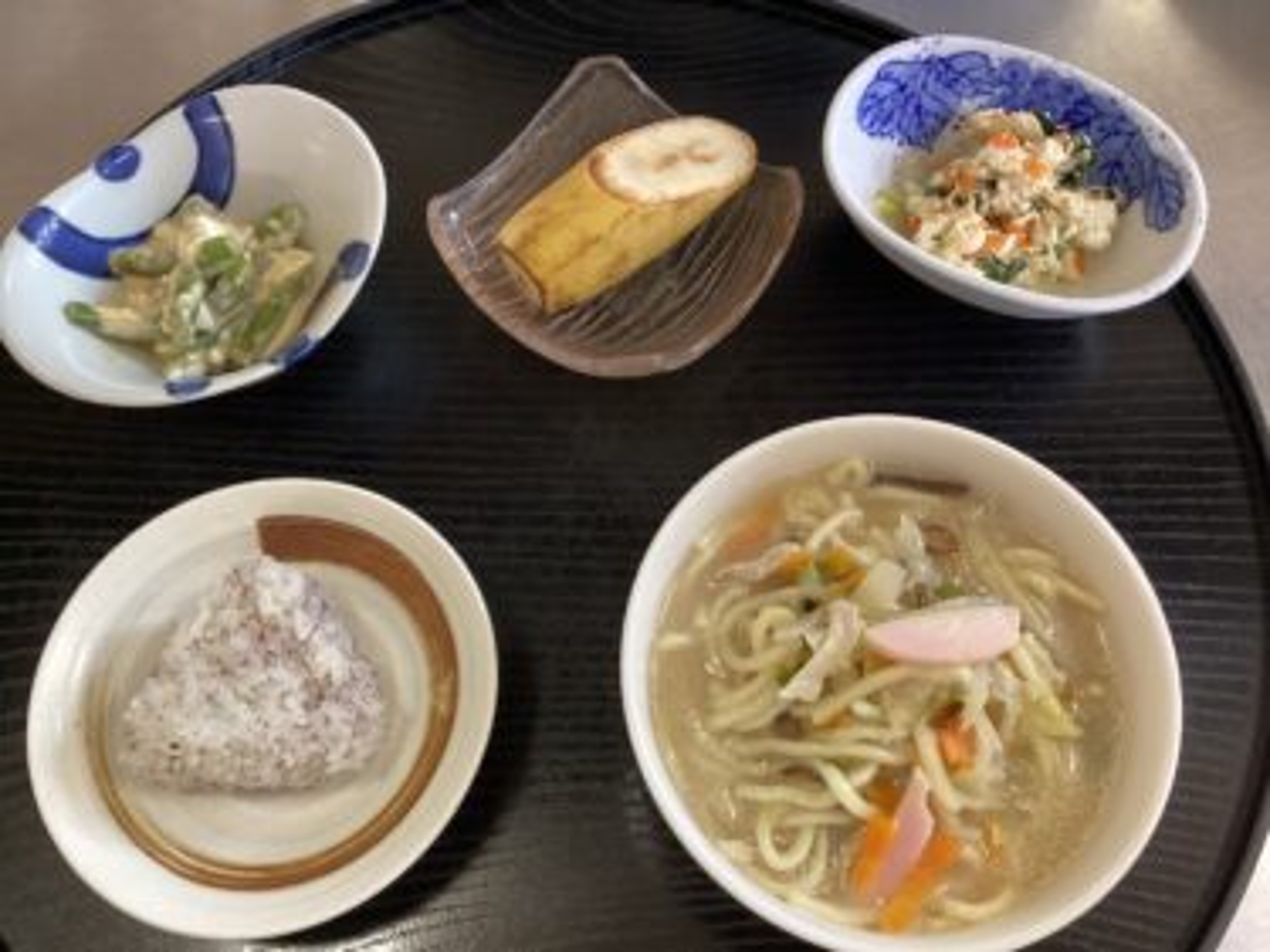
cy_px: 476
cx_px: 635
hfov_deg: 58.4
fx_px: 1137
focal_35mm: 31
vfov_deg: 45.4
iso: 320
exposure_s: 1/60
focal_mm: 3.3
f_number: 2.4
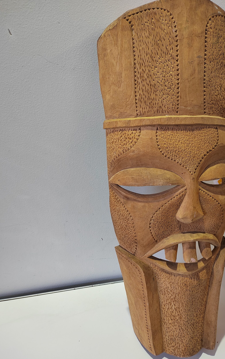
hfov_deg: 48.9
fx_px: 245
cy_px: 180
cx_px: 136
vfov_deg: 72.6
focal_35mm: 25
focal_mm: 5.52
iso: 772
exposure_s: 1/100
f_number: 1.9
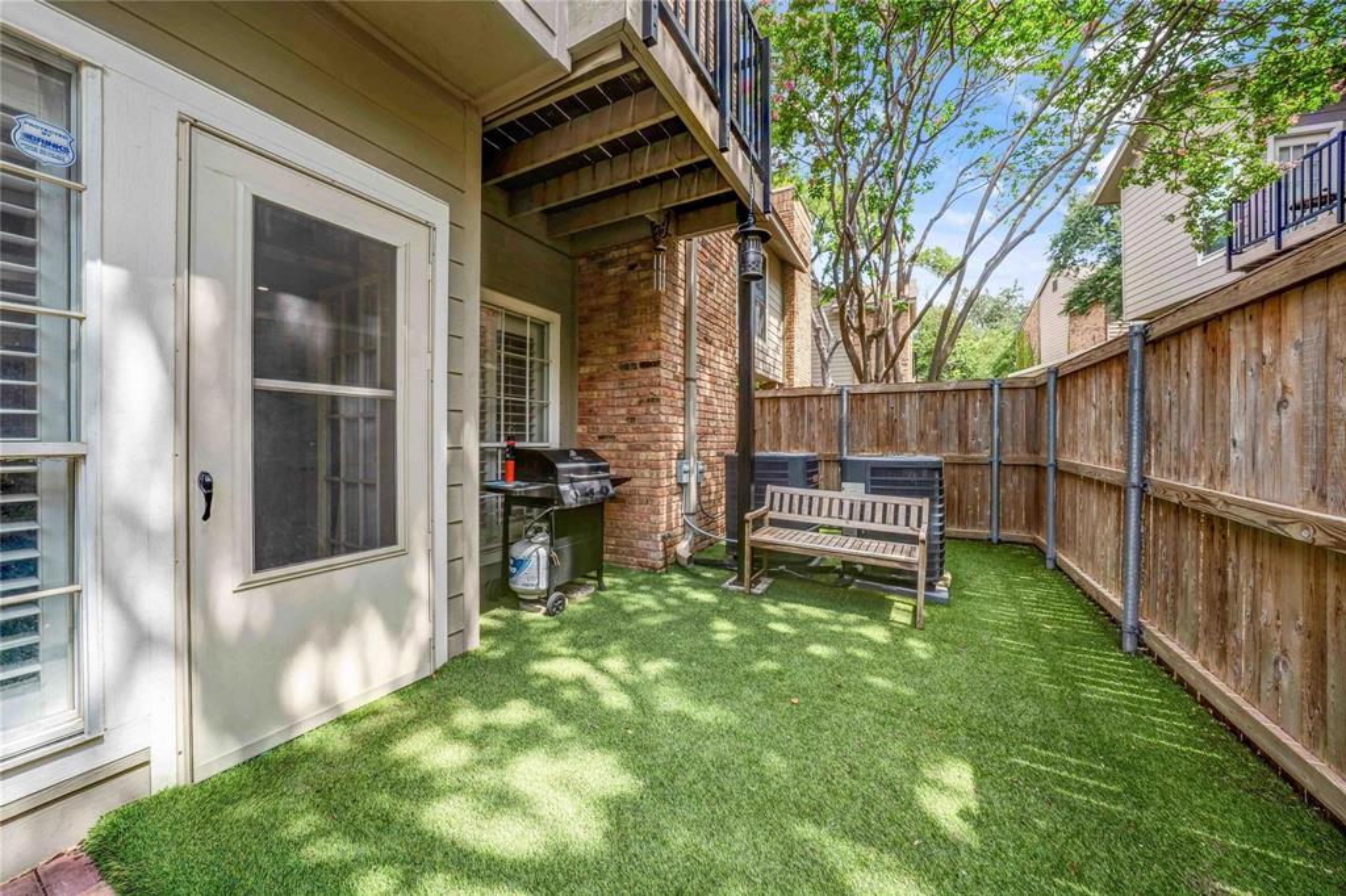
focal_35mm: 12
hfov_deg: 112.6
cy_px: 448
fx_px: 448
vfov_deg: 90.0
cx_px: 673
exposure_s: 1/50
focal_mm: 12
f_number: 11
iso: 100
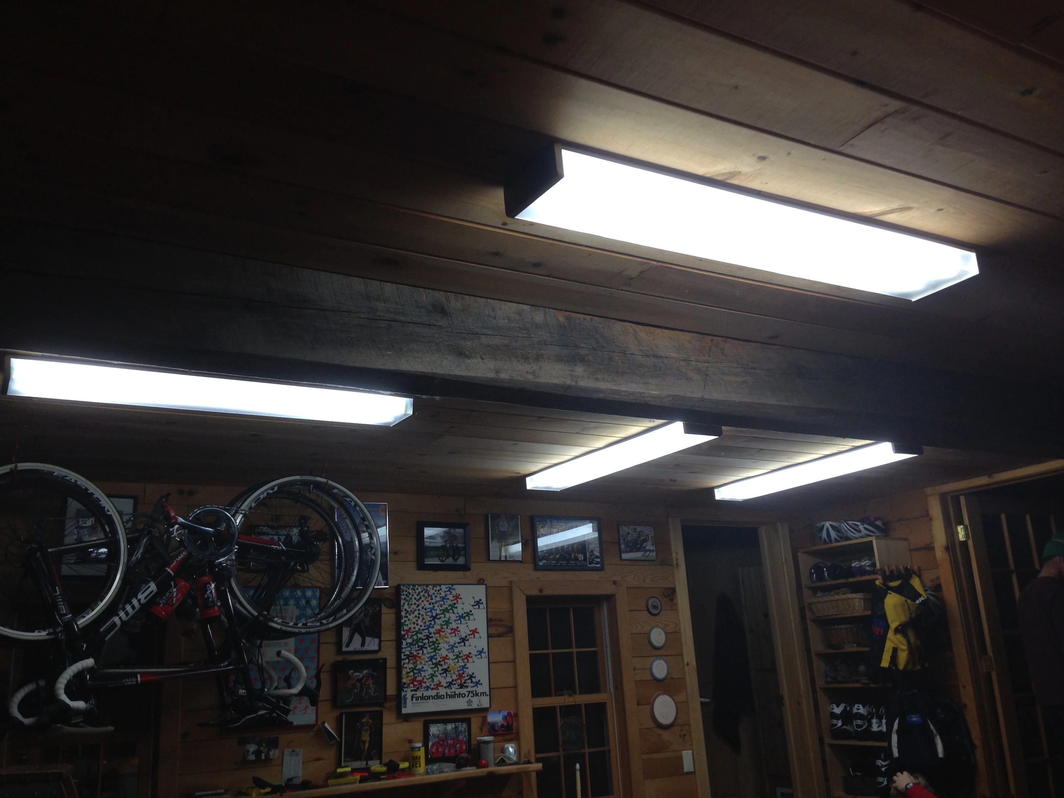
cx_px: 532
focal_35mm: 33
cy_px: 399
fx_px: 1014
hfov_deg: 55.4
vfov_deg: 42.9
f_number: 2.4
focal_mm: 4.12
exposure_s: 1/60
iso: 64
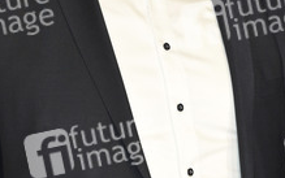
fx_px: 1515
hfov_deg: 10.7
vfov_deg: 6.7
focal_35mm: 195
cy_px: -47
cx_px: 129
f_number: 7.1
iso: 1250
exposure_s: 1/200
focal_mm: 105
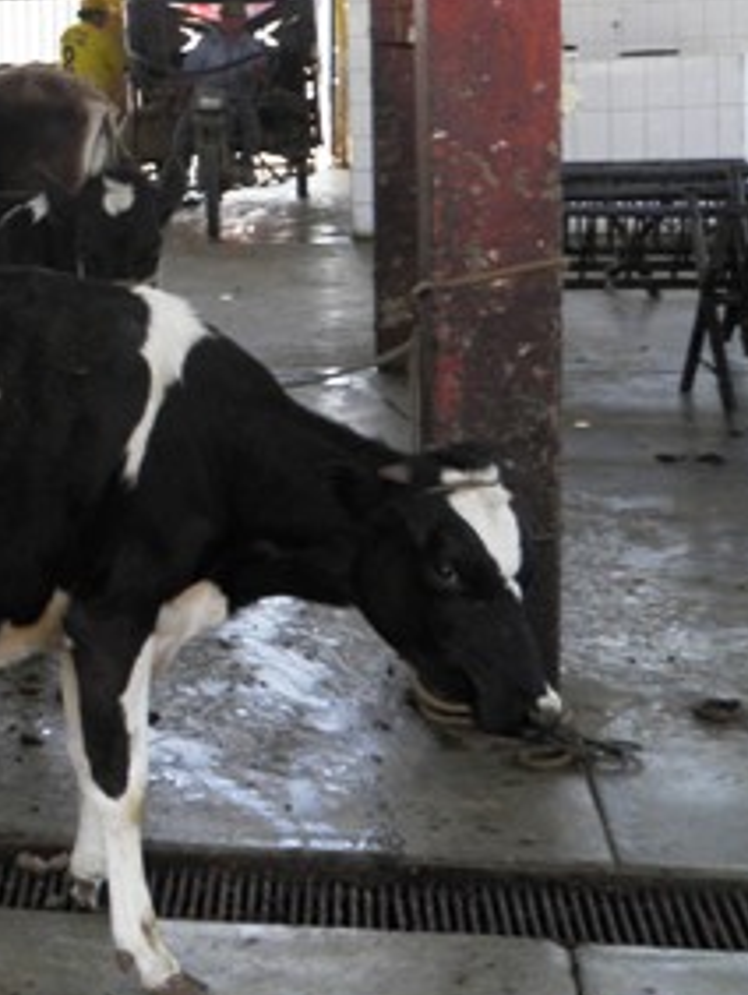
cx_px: -300
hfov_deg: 19.5
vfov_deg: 28.2
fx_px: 1956
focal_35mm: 68
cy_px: 258
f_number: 3.3
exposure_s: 1/60
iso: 50
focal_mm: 5.5
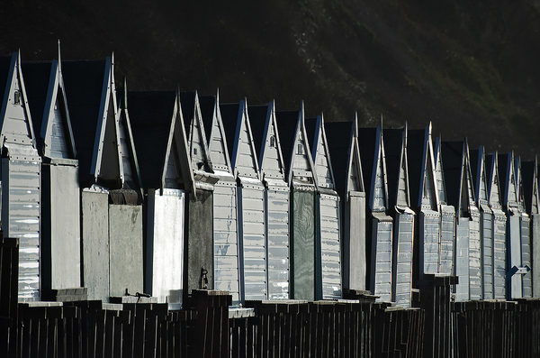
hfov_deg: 3.4
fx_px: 8979
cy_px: 179
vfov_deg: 2.3
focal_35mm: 600
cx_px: 270
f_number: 13
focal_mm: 400
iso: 320
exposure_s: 1/1600
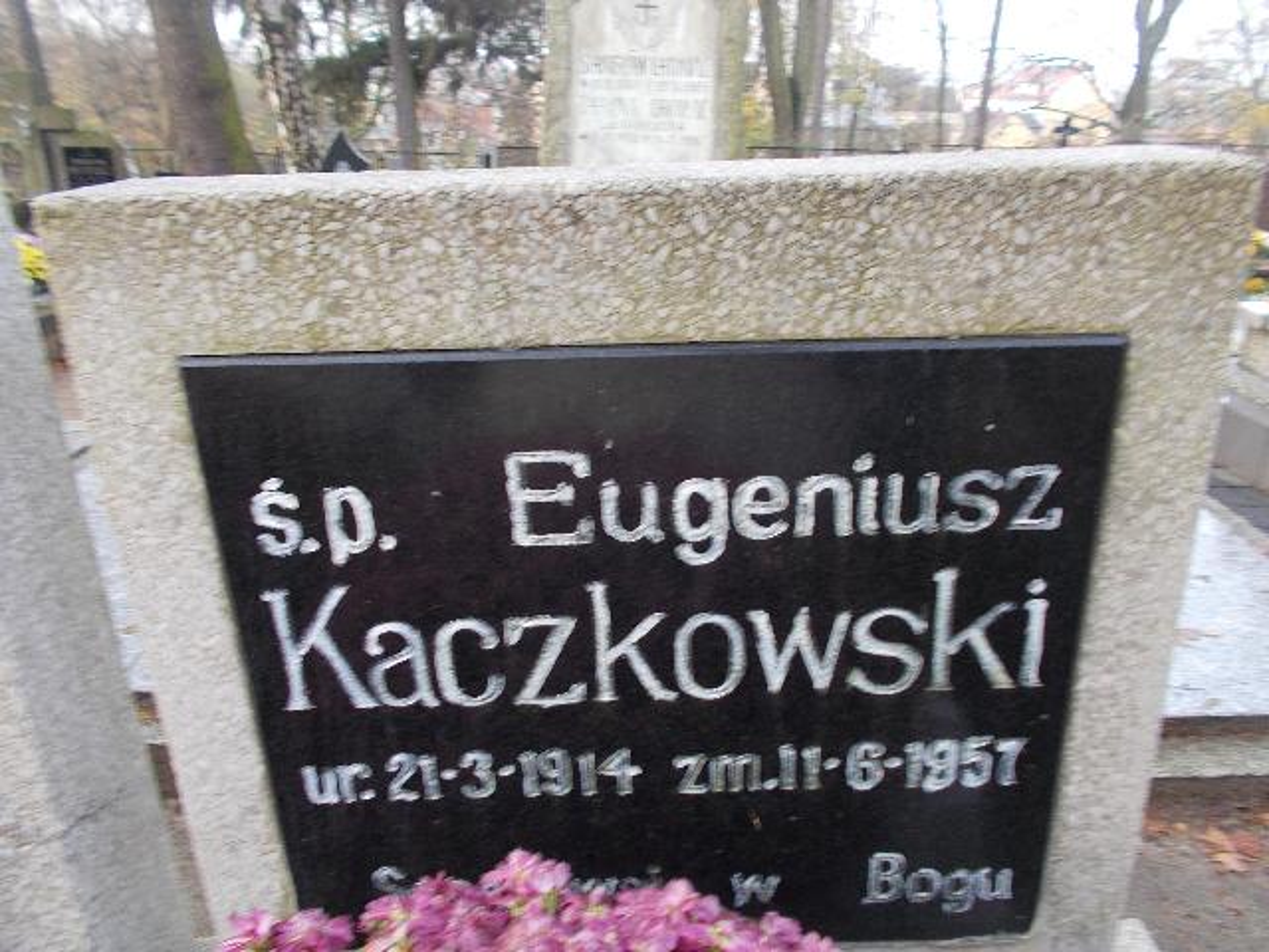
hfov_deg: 67.3
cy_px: 476
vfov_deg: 53.1
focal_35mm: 26
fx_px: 953
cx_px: 634
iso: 80
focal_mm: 4.6
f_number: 3.2
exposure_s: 1/40
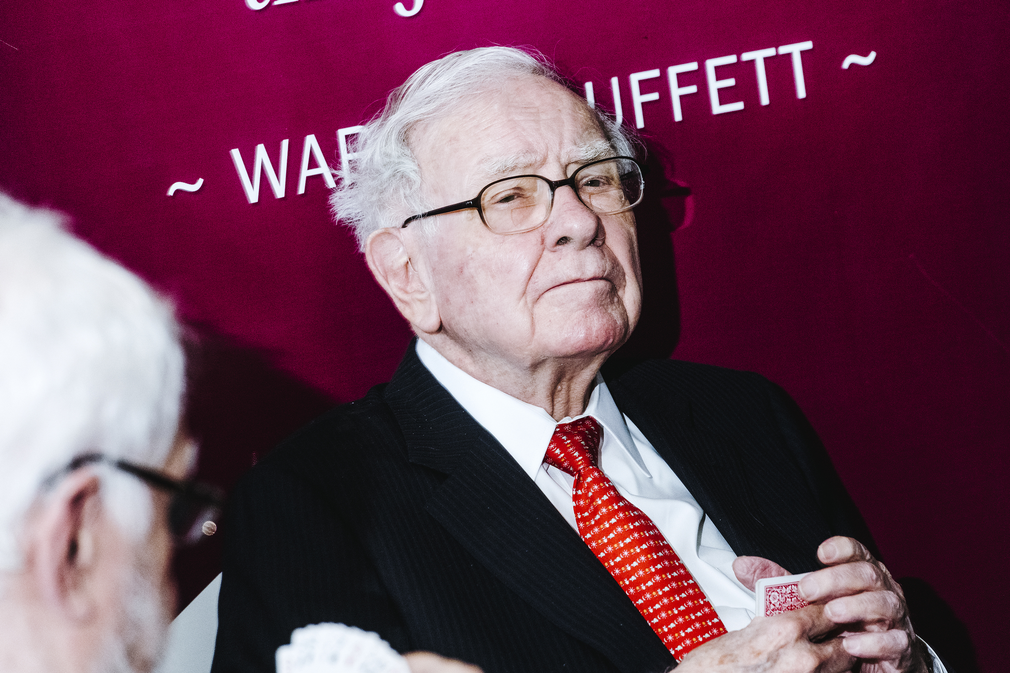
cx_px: 505
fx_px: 5611
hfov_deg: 10.3
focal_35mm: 200
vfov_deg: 6.9
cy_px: 336
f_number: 5.6
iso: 3200
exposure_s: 1/160
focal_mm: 200
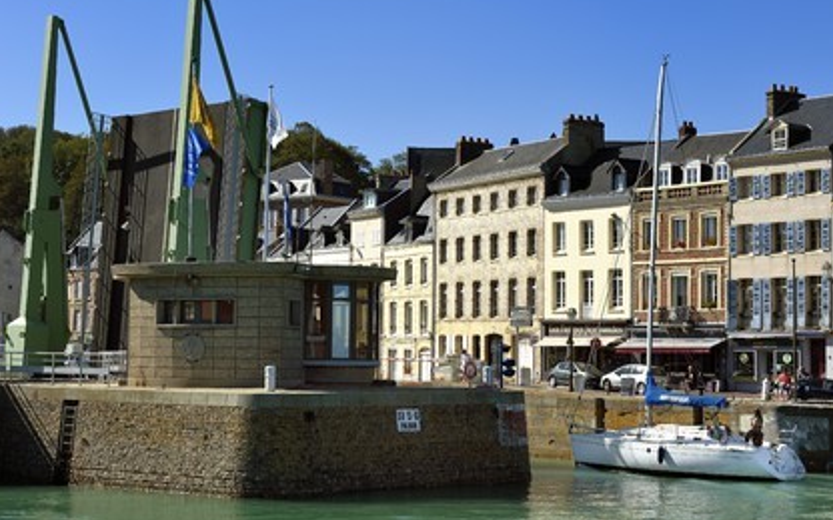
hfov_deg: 28.6
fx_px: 1635
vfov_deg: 18.1
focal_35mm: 72
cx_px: 416
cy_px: 250
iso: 200
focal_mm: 70
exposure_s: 1/250
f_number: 11
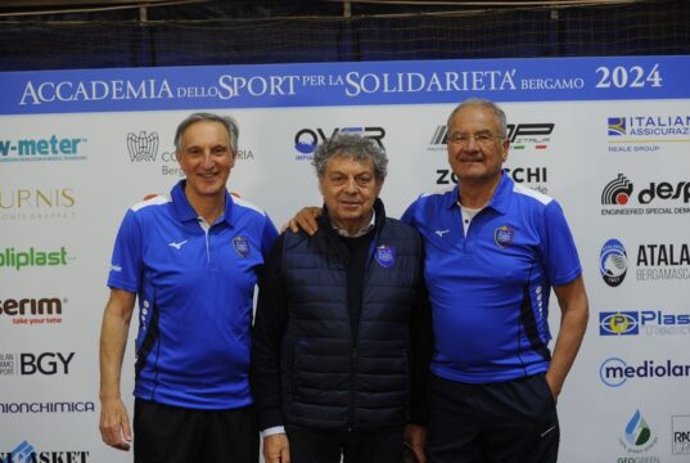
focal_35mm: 70
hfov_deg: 28.8
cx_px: 345
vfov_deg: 19.5
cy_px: 232
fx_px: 1344
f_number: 4
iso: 1600
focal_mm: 70
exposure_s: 1/80
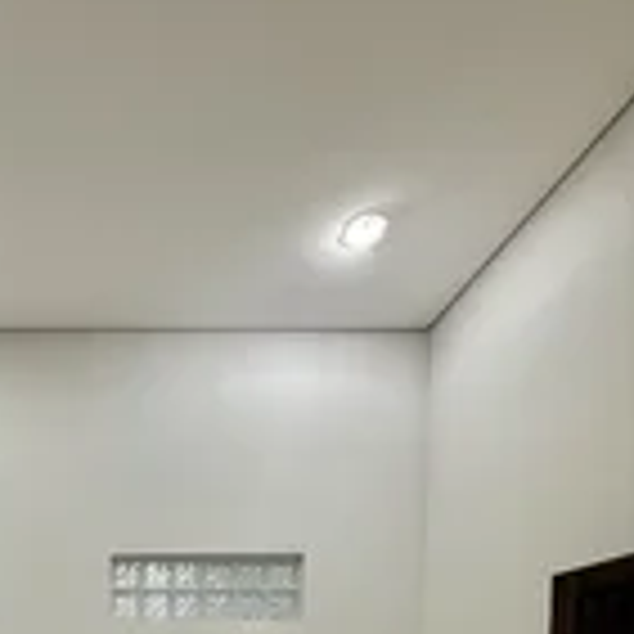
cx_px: 18
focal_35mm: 34
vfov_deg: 34.6
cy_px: 818
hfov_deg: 42.6
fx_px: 705
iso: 200
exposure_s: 1/60
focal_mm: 2.22
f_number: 2.2
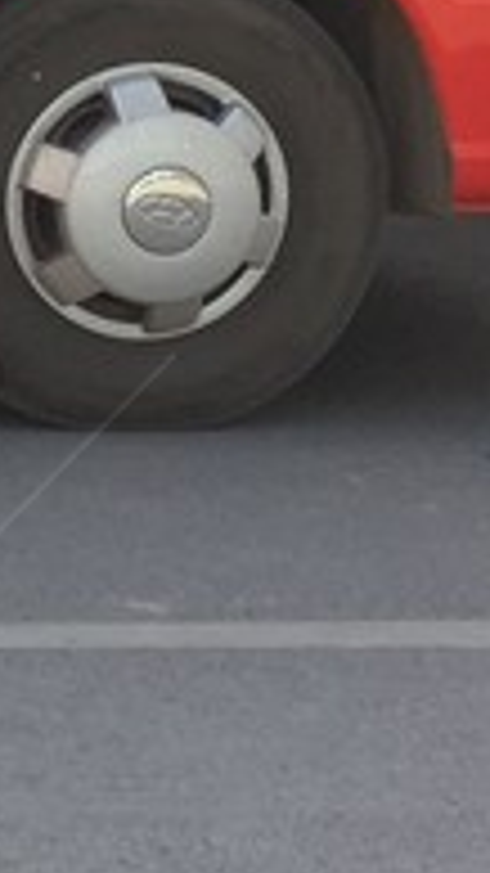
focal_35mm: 156
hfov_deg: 6.4
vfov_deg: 13.4
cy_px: -171
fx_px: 3606
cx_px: -1398
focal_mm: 4.15
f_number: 2.2
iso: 32
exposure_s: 1/373
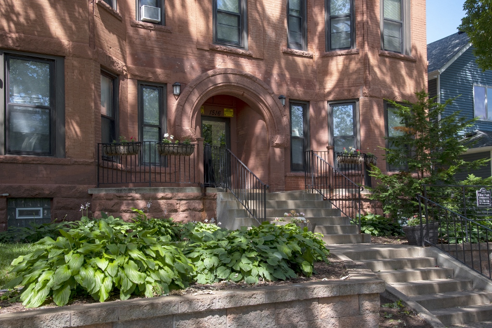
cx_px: 246
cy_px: 164
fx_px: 520
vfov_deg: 35.1
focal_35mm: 38
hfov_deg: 50.7
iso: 200
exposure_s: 1/160
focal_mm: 38
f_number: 6.3
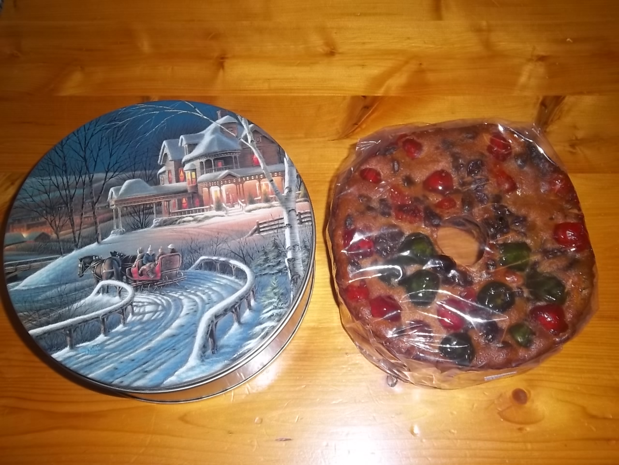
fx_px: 626
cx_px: 310
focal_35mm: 35
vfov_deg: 40.7
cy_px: 232
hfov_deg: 52.6
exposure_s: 1/40
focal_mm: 6.17
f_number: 3.86
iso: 64
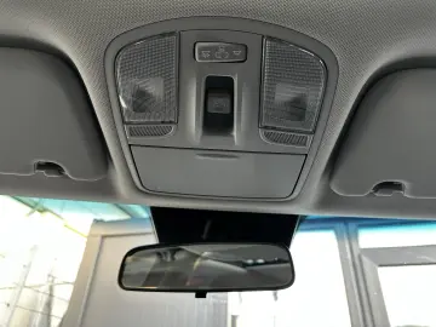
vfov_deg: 56.8
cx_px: 218
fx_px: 302
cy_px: 164
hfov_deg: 71.6
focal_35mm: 24
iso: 250
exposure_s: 1/60
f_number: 1.78
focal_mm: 6.86
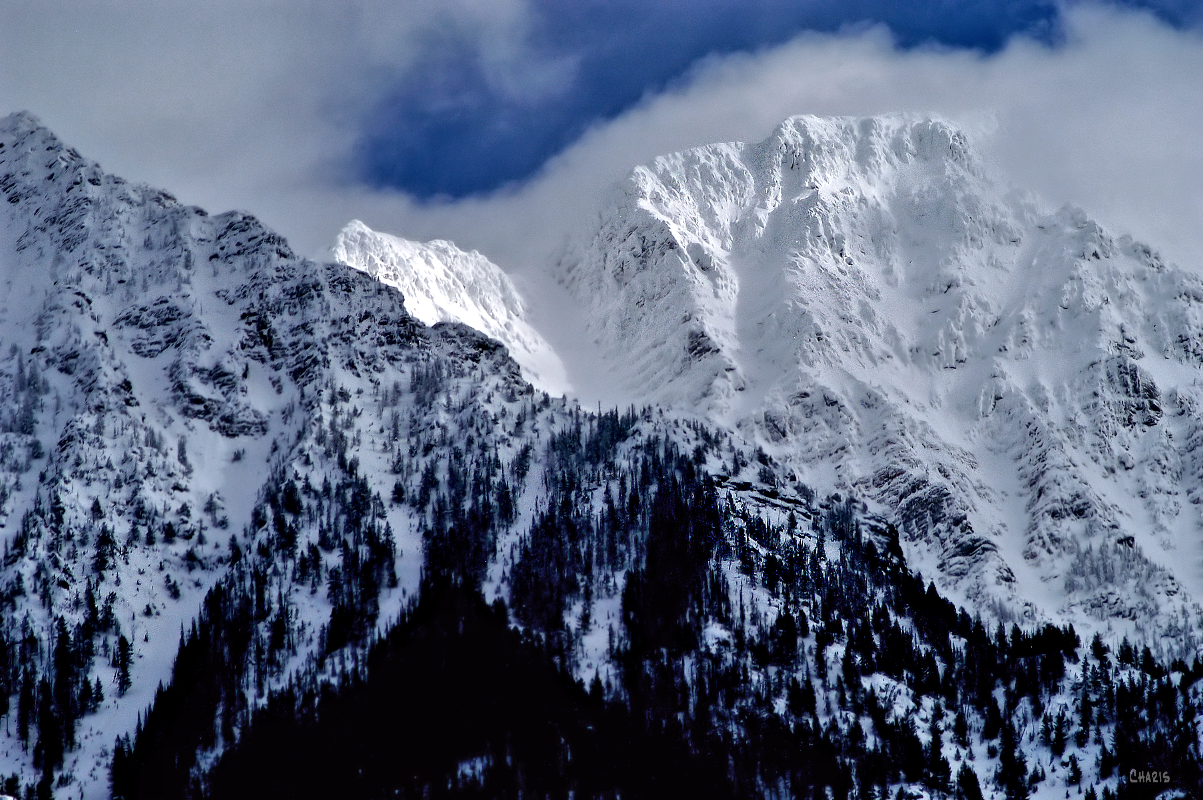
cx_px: 602
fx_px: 9515
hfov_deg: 7.2
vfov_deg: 4.8
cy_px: 400
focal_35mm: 285
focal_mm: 190
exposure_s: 1/4000
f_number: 9
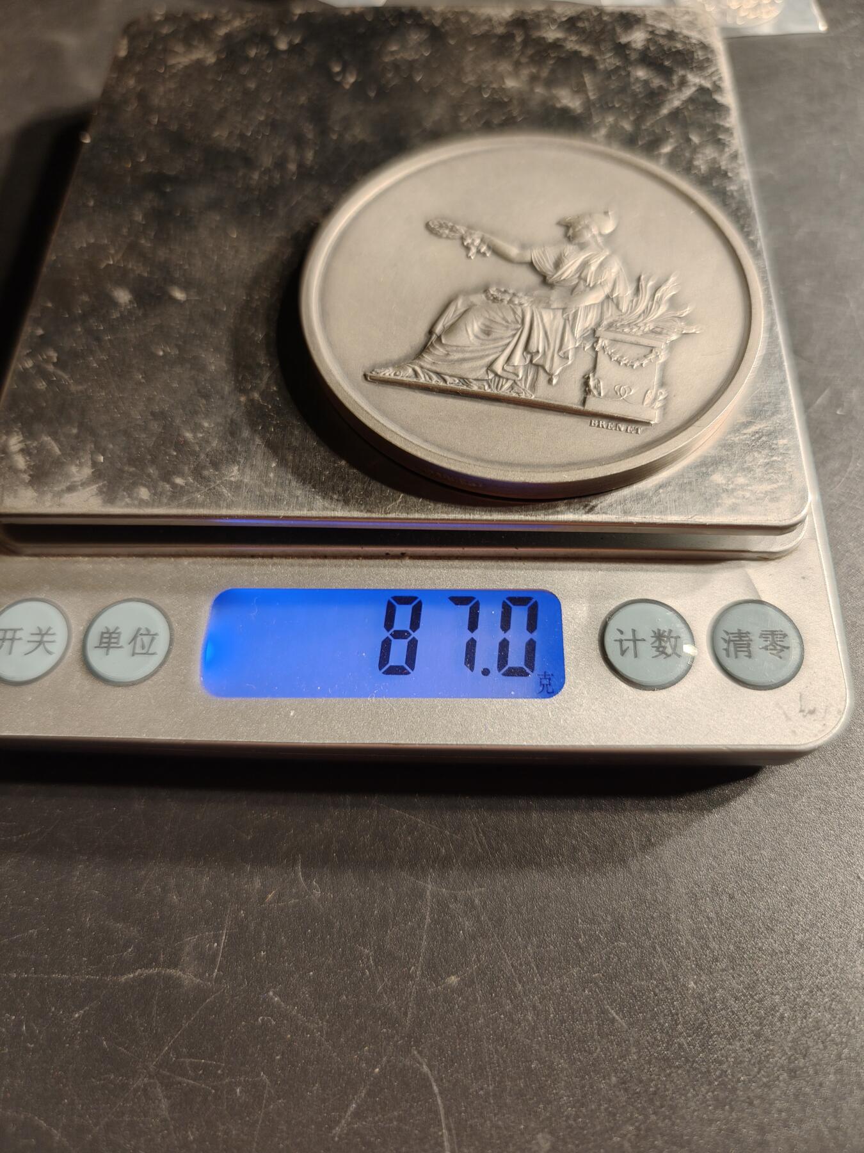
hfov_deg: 58.9
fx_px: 765
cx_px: 432
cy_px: 576
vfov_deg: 73.9
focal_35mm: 23
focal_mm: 6.06
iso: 100
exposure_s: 1/100
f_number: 1.6
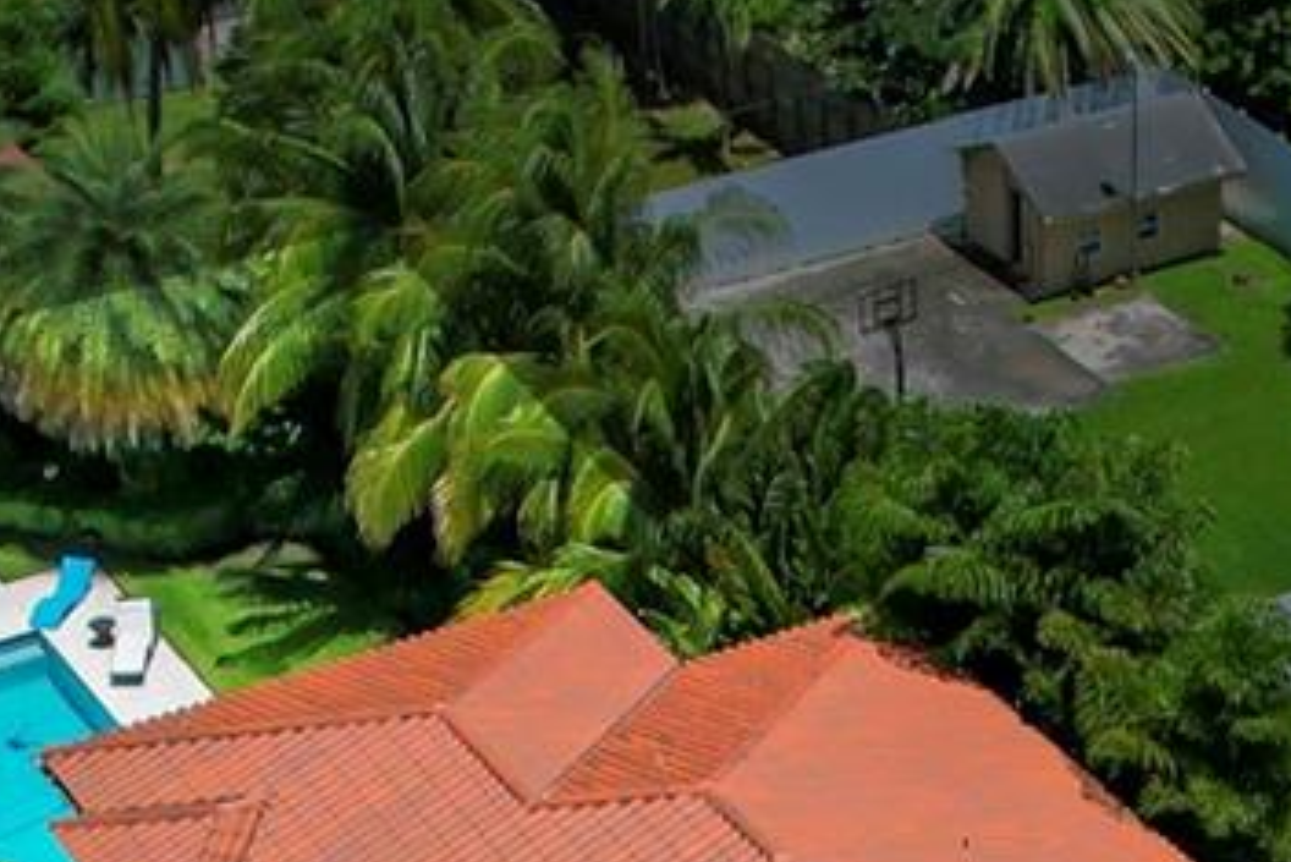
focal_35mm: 100
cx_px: 983
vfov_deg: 12.3
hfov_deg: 20.2
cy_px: 1643
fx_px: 3587
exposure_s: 1/4000
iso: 100
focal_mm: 8.38
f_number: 2.8
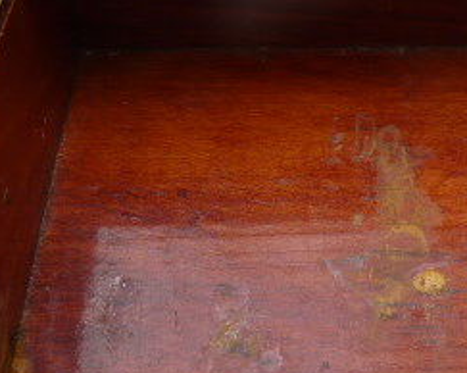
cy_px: 213
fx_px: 994
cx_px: 440
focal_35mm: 72
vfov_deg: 21.2
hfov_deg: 25.4
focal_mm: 4.6
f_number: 4
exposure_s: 1/100
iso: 100
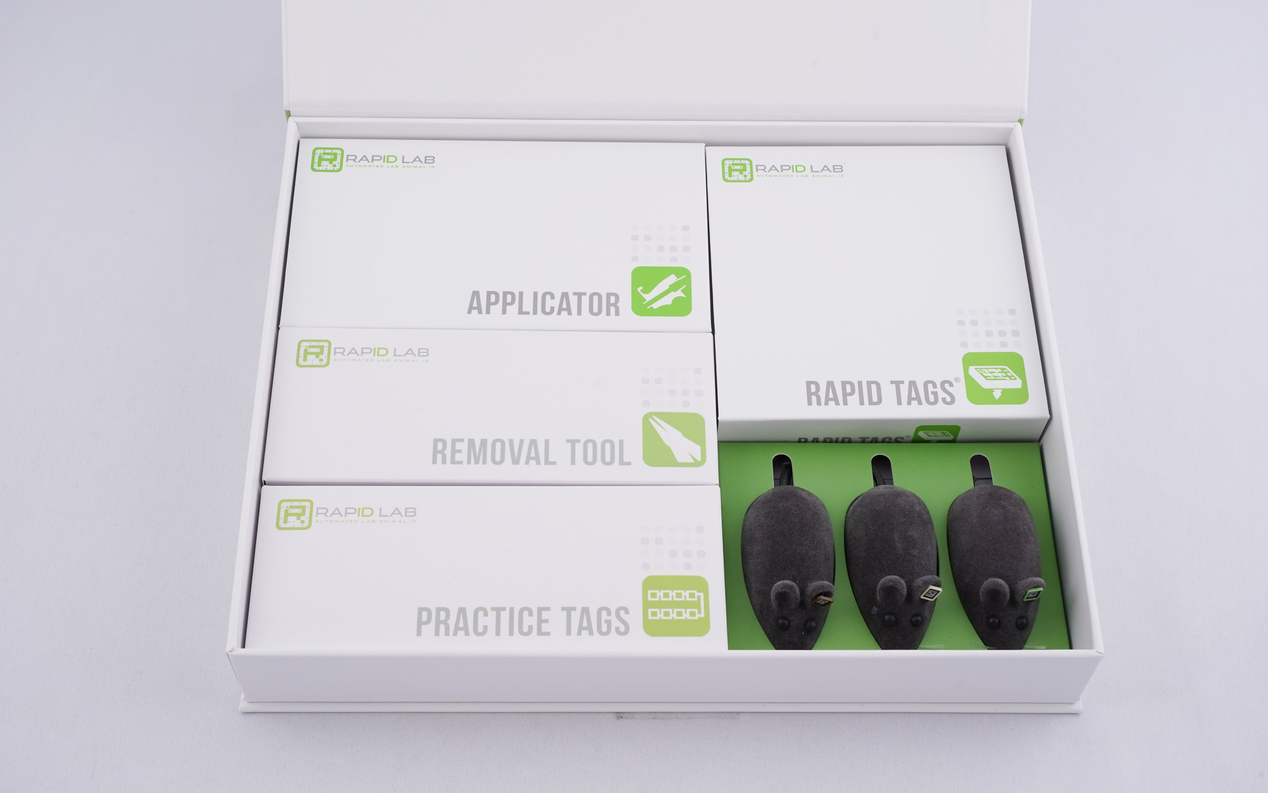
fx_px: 1728
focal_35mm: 50
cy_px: 395
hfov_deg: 40.3
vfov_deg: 25.8
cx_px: 634
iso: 640
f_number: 16
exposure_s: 1/30
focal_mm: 49
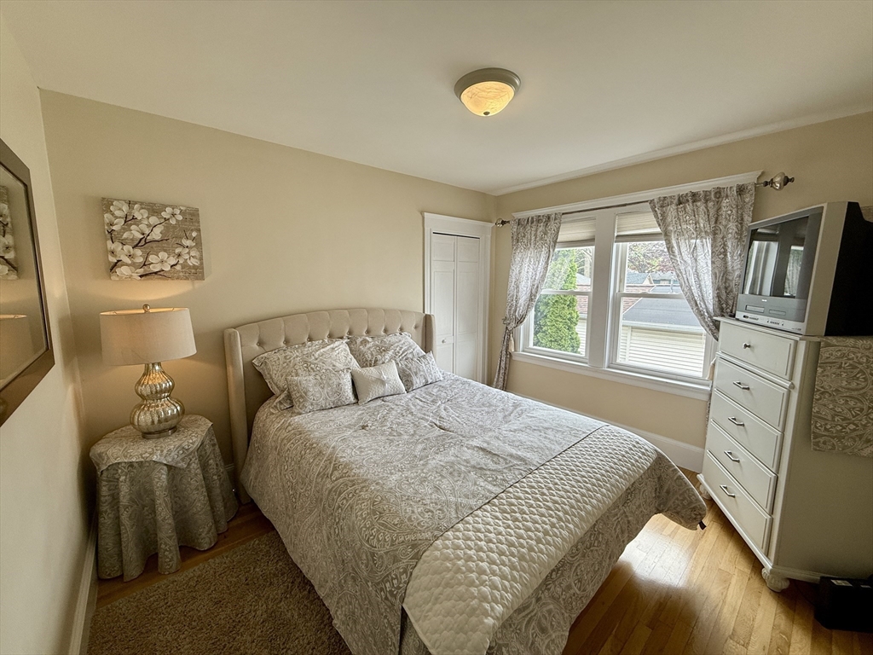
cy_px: 328
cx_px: 436
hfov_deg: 102.1
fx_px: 353
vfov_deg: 85.7
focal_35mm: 14
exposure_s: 1/120
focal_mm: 2.22
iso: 80
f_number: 2.2
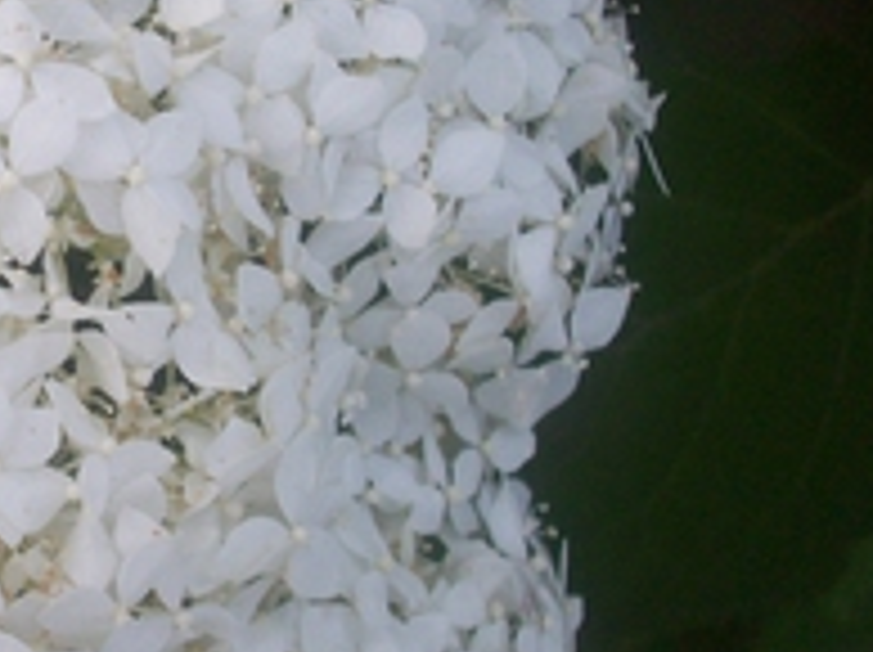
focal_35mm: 86
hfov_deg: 21.6
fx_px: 2166
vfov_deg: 17.1
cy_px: 315
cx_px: -81
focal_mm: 6.2
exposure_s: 1/64
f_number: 2.8
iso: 93
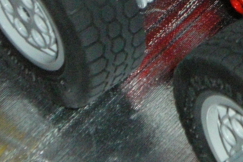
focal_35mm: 237
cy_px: -62
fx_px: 1599
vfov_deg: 5.7
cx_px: 325
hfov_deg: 8.6
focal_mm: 12.3
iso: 800
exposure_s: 1/60
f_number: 4.6
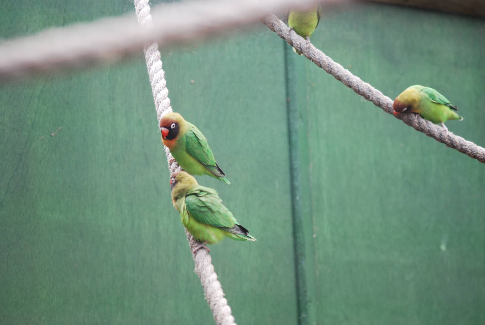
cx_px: 242
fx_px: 2226
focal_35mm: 165
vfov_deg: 8.3
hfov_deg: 12.4
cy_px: 162
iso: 200
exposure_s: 1/125
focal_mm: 110
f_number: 4.2
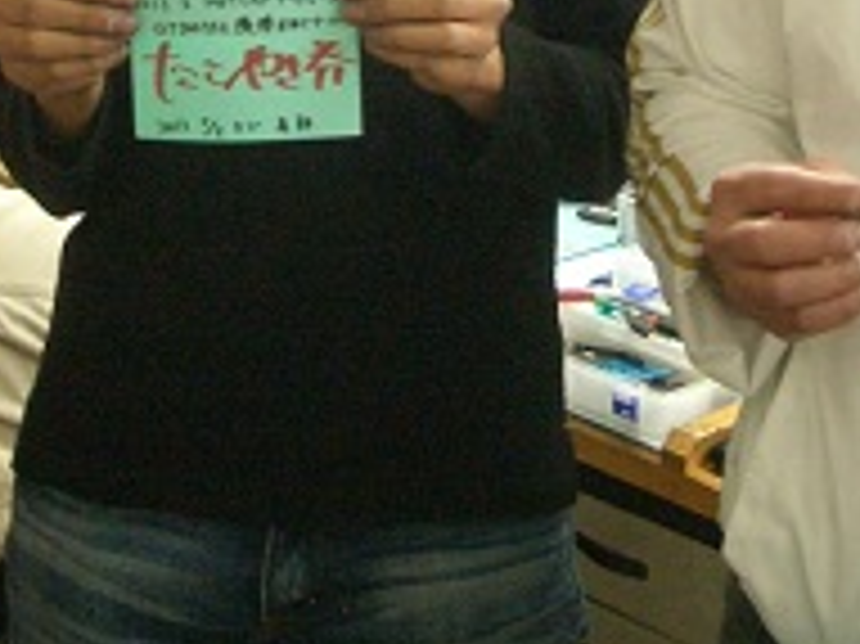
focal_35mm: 94
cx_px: 360
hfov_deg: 20.9
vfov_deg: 15.0
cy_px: -189
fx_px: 2334
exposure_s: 1/25
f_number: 2.6
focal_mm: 5.8
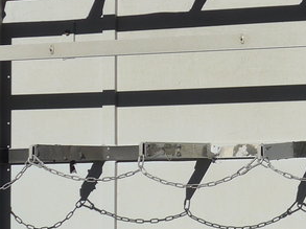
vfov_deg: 7.4
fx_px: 1775
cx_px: 407
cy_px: 113
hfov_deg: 9.7
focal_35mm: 201
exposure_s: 1/1600
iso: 80
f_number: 3.2
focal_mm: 10.1
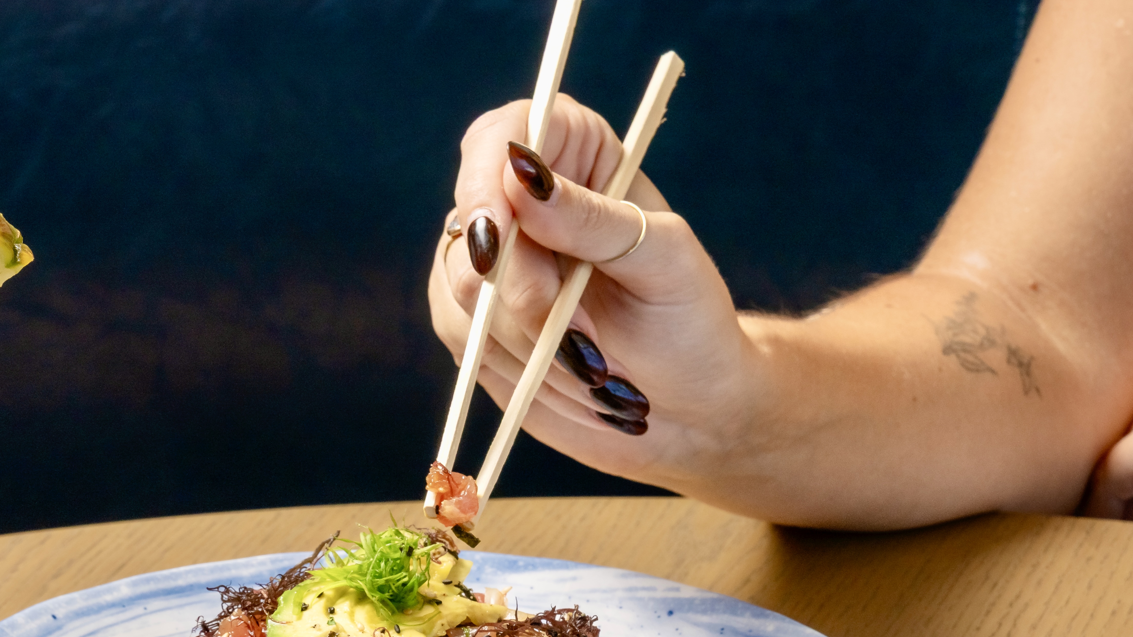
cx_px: 288
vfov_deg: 7.7
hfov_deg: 13.7
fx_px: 4717
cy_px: 522
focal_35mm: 157
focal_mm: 70
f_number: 11
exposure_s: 1/200
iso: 500
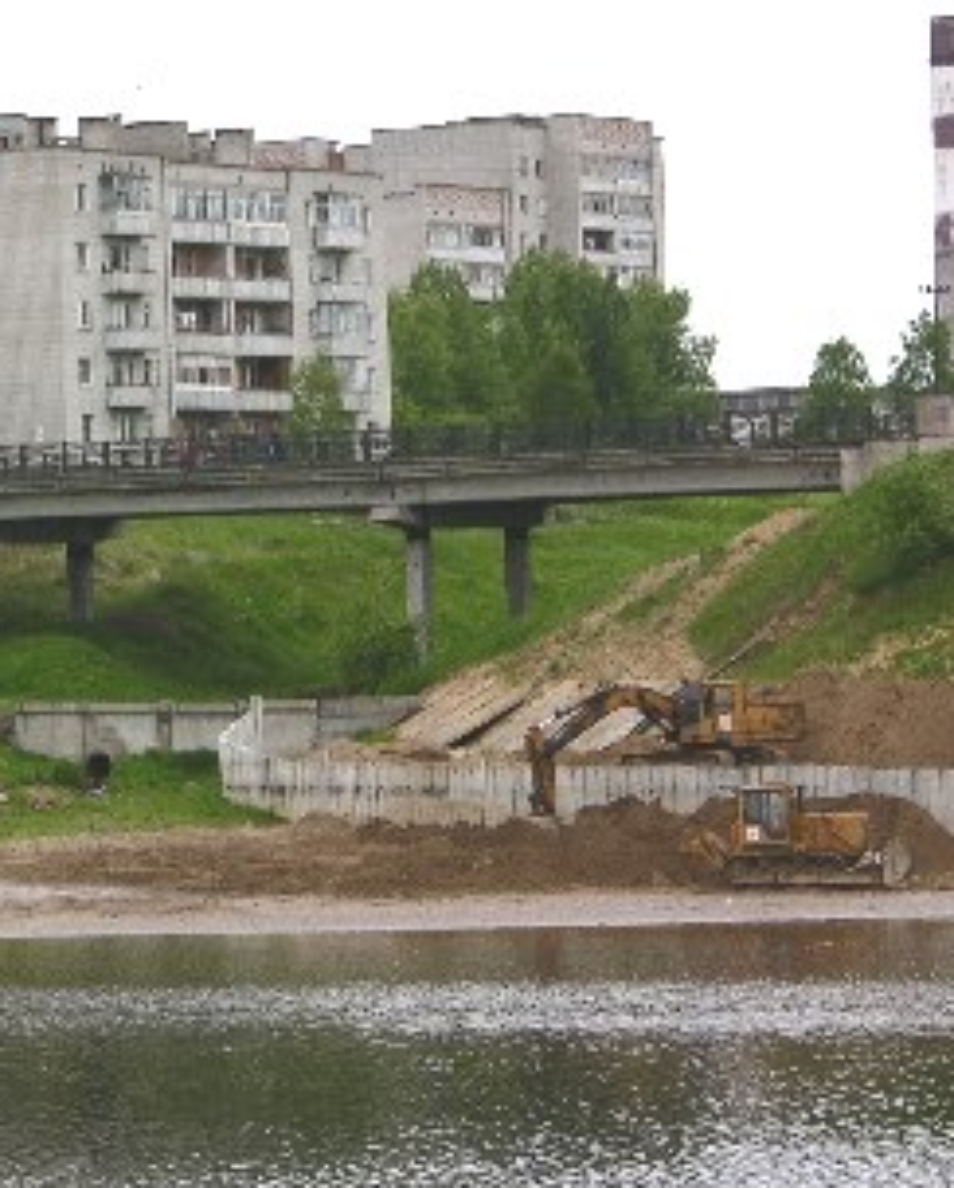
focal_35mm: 207
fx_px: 7291
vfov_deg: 9.3
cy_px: 606
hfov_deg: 7.5
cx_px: 65
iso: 50
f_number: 4.6
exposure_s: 1/107
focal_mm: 27.3
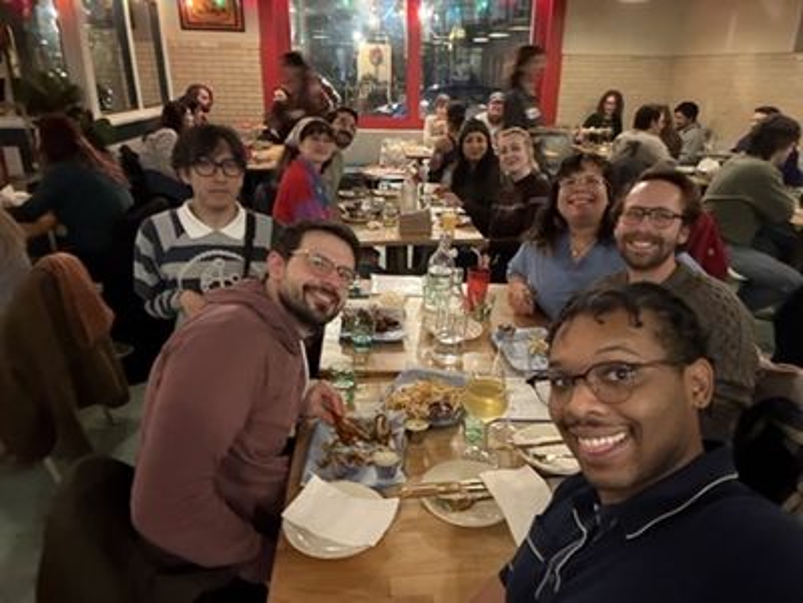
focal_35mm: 23
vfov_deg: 58.9
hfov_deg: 73.9
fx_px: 534
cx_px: 402
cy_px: 302
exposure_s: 1/15
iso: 640
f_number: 1.9
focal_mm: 2.69
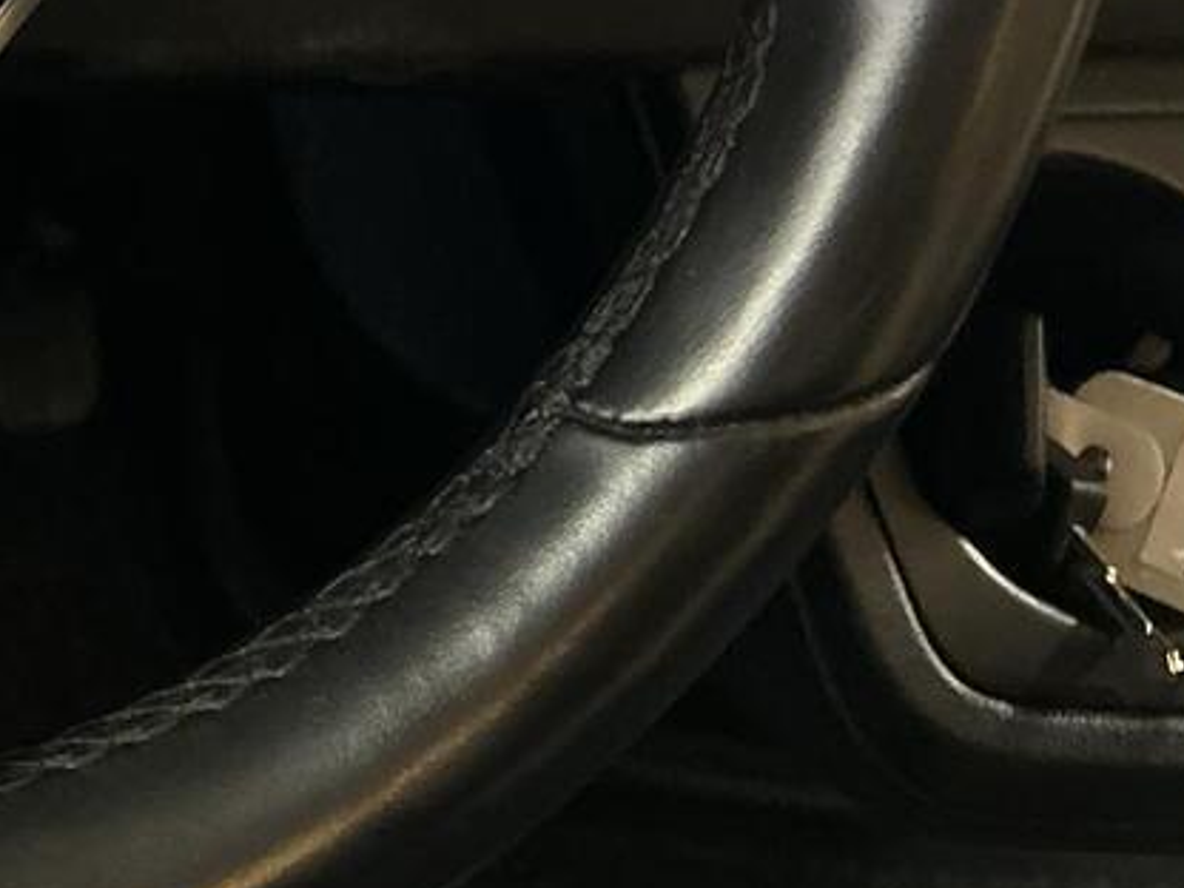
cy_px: -541
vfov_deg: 14.9
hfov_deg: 19.4
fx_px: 3078
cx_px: -507
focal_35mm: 90
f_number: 1.5
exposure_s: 1/36
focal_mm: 5.7
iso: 640
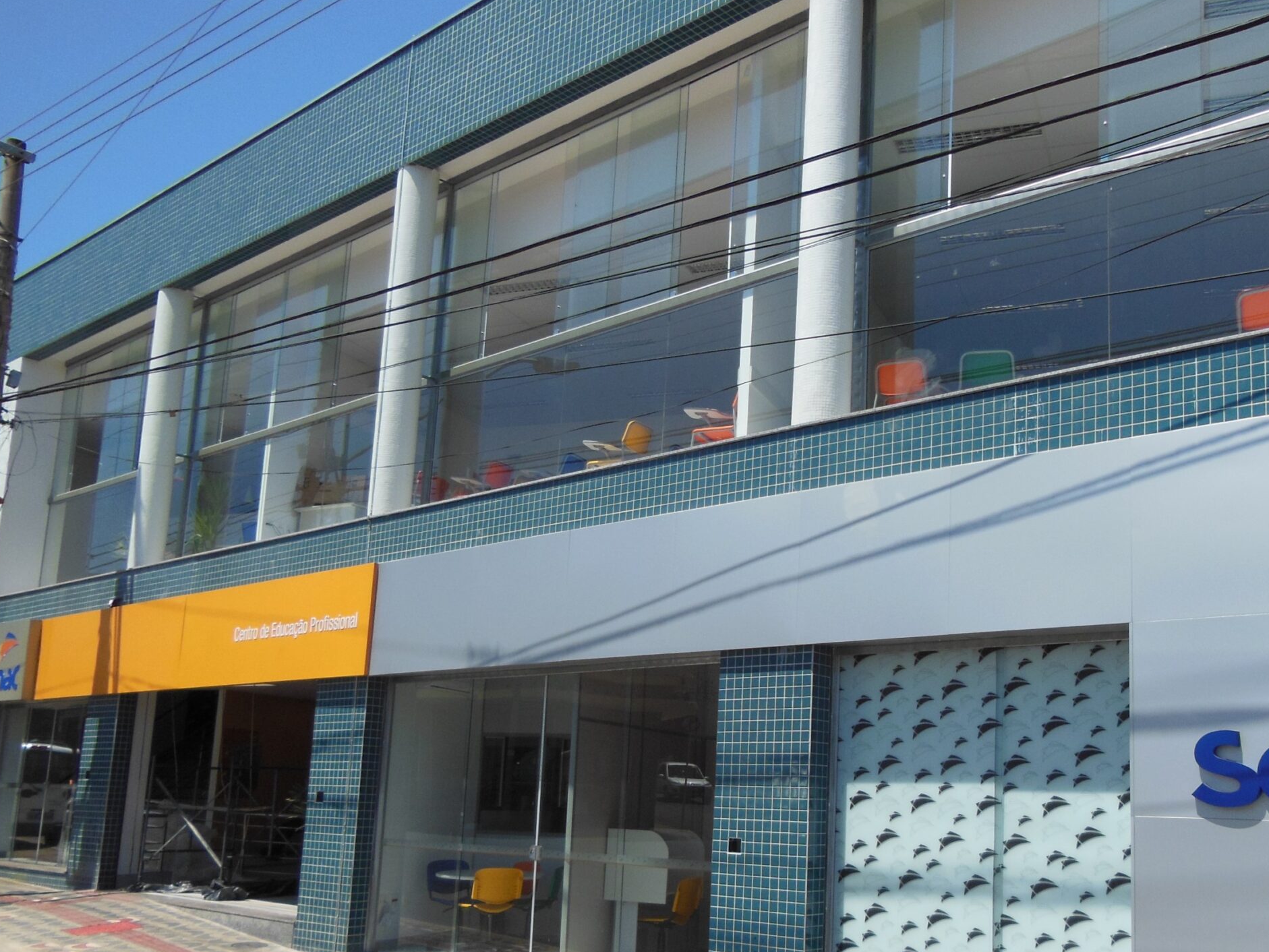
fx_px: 1247
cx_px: 799
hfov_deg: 53.3
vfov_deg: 41.4
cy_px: 606
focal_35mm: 34
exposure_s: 1/1250
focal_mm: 4.5
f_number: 3.5
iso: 125
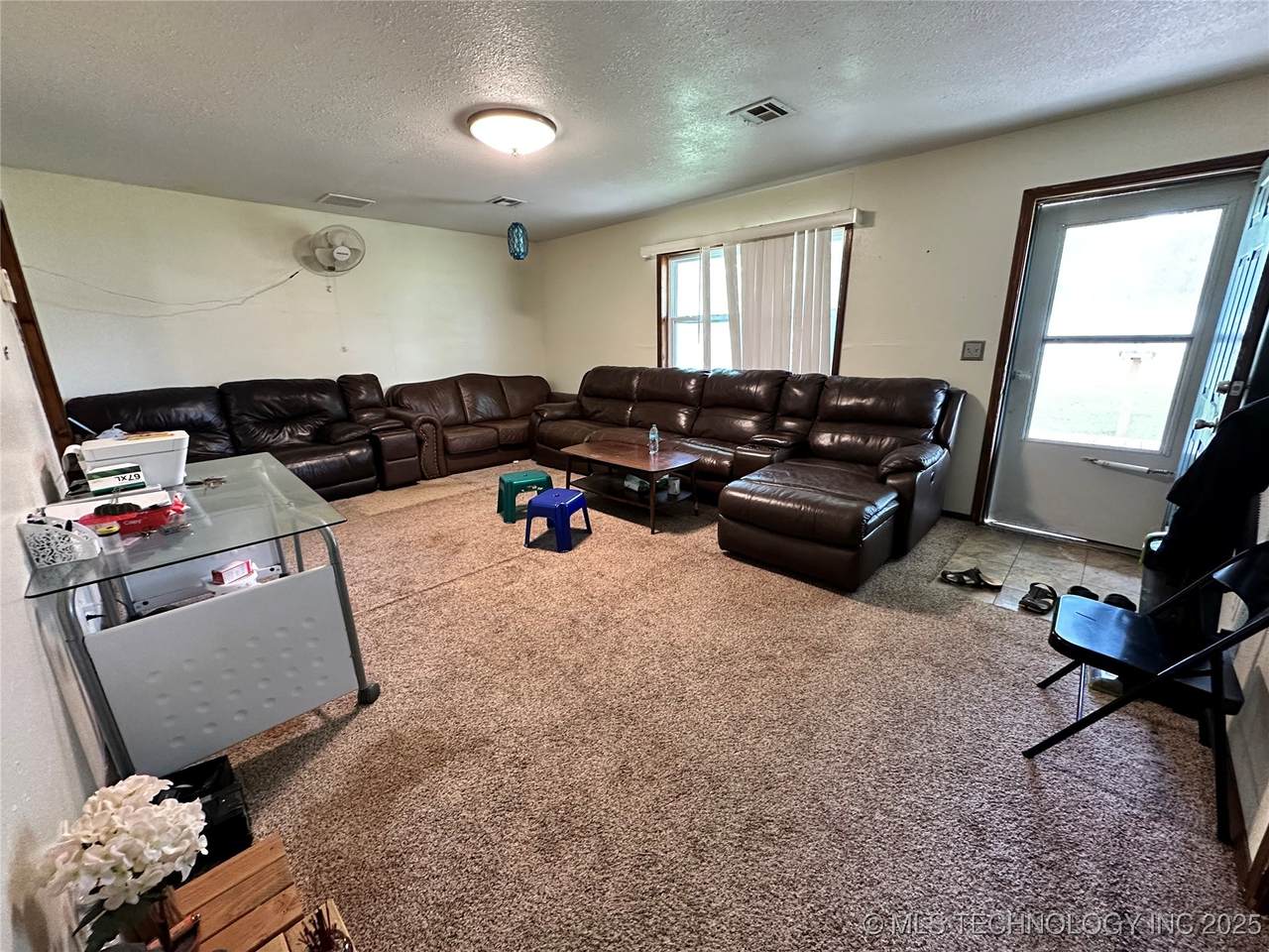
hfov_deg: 102.1
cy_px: 476
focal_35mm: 14
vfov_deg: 85.7
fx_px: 513
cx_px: 634
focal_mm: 2.22
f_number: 2.2
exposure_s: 1/60
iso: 640
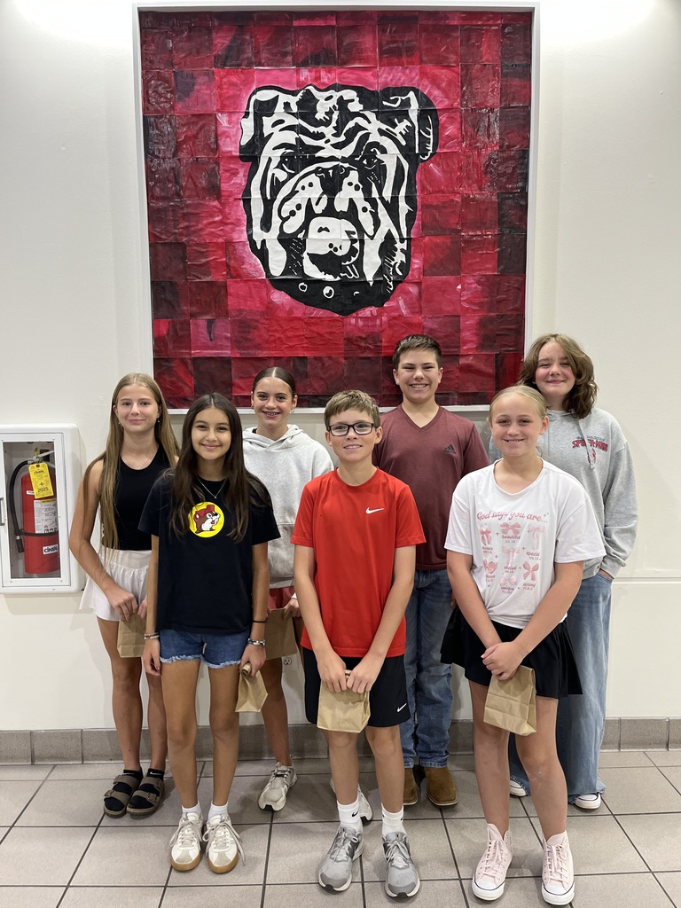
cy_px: 454
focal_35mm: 26
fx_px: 682
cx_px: 340
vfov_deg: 67.3
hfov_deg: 53.1
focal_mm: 5.1
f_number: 1.6
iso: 160
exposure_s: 1/60
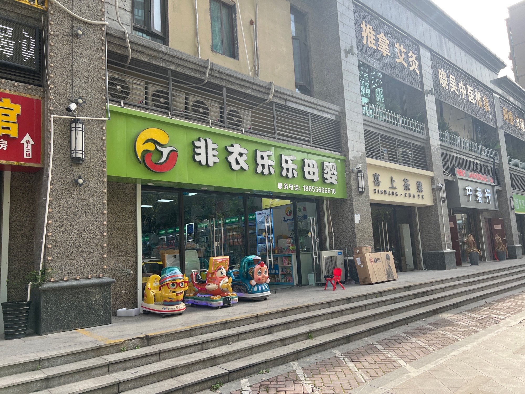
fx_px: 394
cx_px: 262
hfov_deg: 67.3
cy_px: 197
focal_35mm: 26
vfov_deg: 53.1
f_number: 1.5
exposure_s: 1/974
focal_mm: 5.7
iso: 50
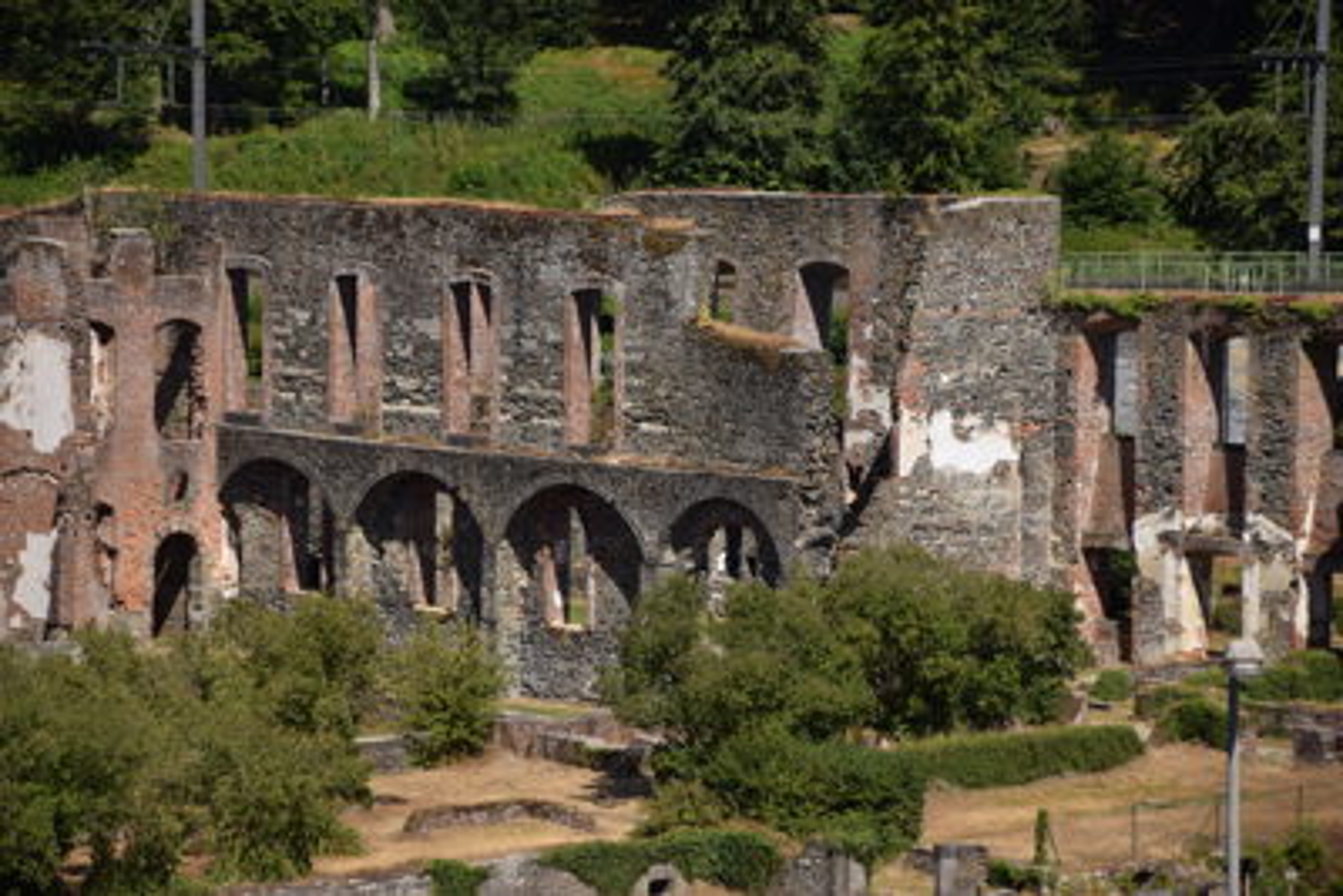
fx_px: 4814
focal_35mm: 129
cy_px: 448
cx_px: 672
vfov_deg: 10.6
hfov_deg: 15.9
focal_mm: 86
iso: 100
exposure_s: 1/800
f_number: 5.3
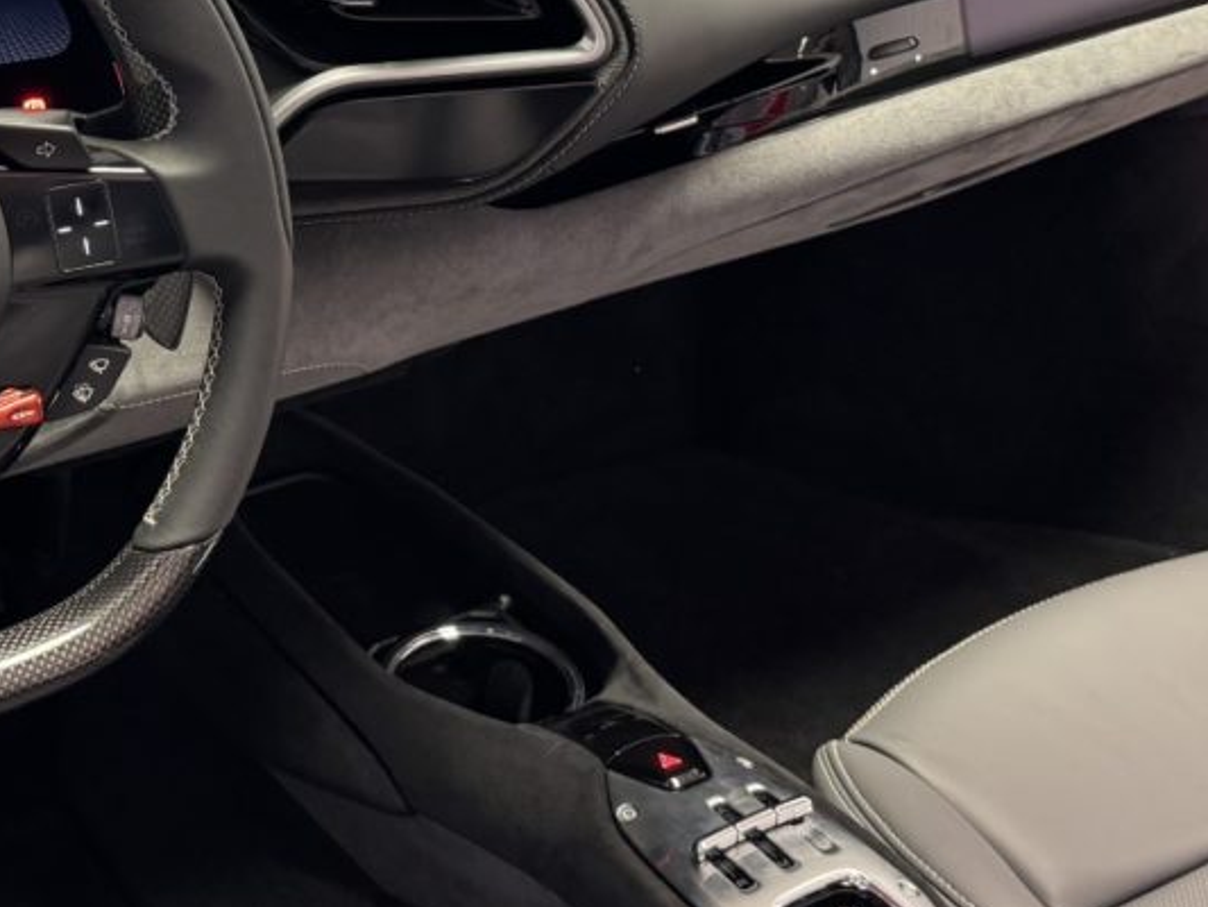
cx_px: 213
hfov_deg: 34.3
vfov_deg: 26.6
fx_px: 1885
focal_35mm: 54
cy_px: 200
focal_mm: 6.76
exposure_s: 1/50
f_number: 1.78
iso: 400
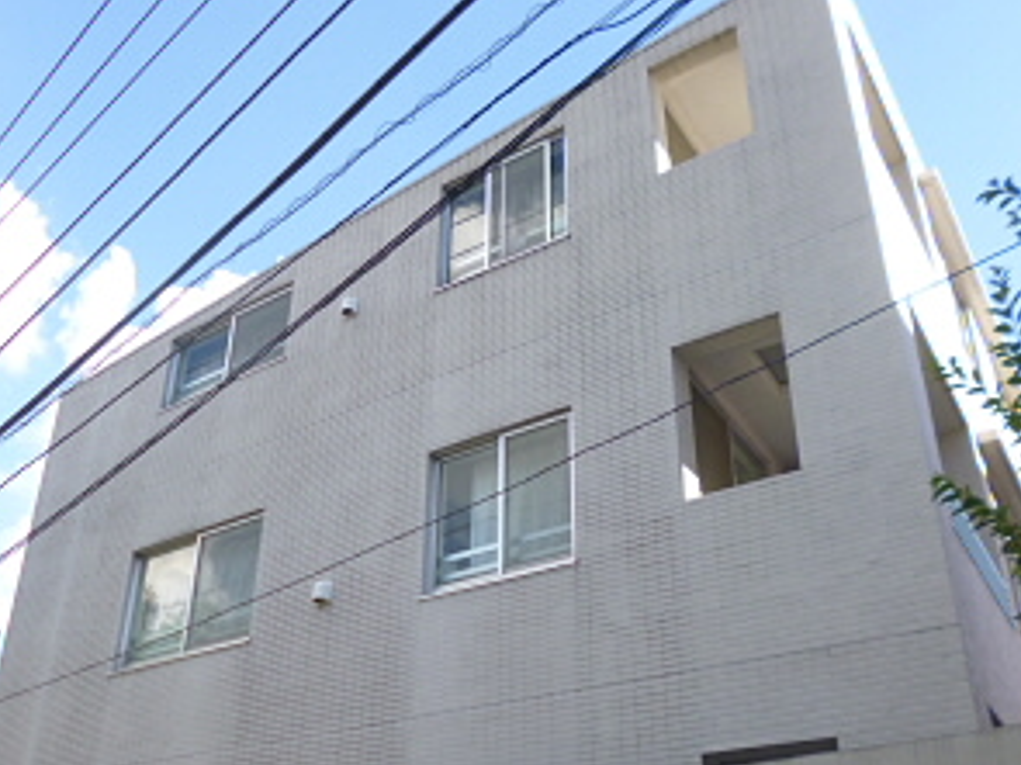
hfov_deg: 52.5
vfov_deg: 40.3
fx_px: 1032
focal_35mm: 35
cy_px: 497
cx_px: 440
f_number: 2.5
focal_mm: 4.3
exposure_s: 1/500
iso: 100
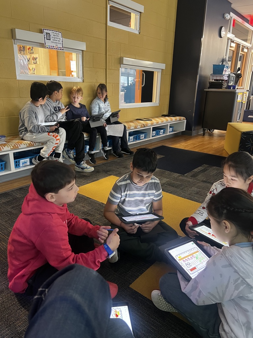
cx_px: 126
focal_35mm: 26
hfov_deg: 53.1
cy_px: 169
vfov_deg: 67.3
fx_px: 253
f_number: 1.5
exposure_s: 1/40
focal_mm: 5.7
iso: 400
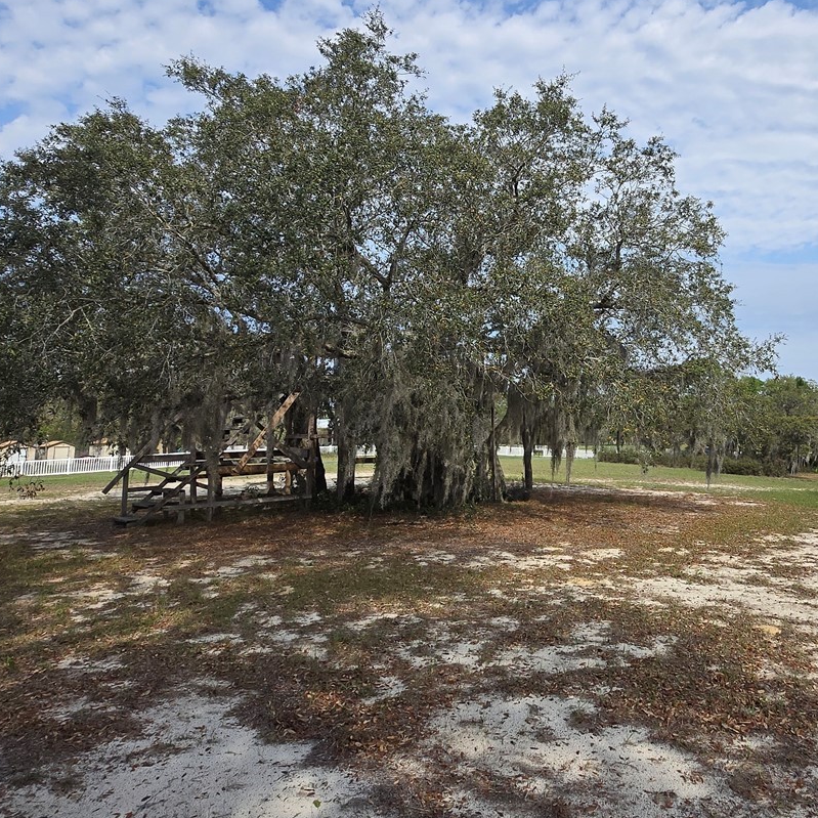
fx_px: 615
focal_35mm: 23
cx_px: 558
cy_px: 354
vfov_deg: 67.0
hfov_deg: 65.1
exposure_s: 1/1248
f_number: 2.2
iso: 25
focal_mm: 1.7
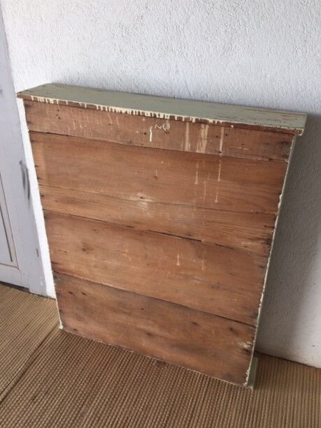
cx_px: 160
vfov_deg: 61.7
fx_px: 359
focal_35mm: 29
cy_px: 214
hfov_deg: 48.2
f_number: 2.2
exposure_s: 1/100
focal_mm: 4.15
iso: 40
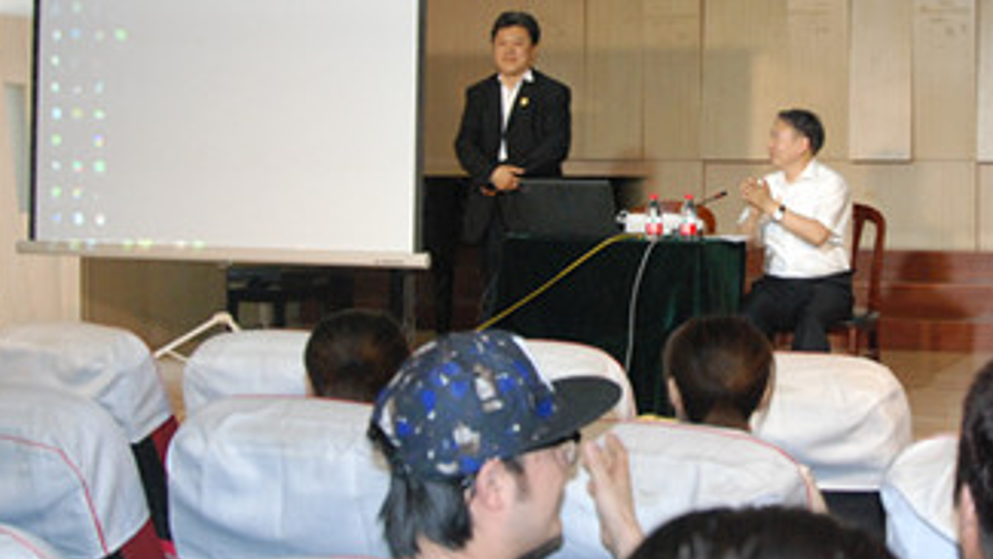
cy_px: 168
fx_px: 1528
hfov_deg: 35.5
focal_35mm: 58
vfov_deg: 20.6
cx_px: 703
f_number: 5.6
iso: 1600
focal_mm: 24
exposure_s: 1/60
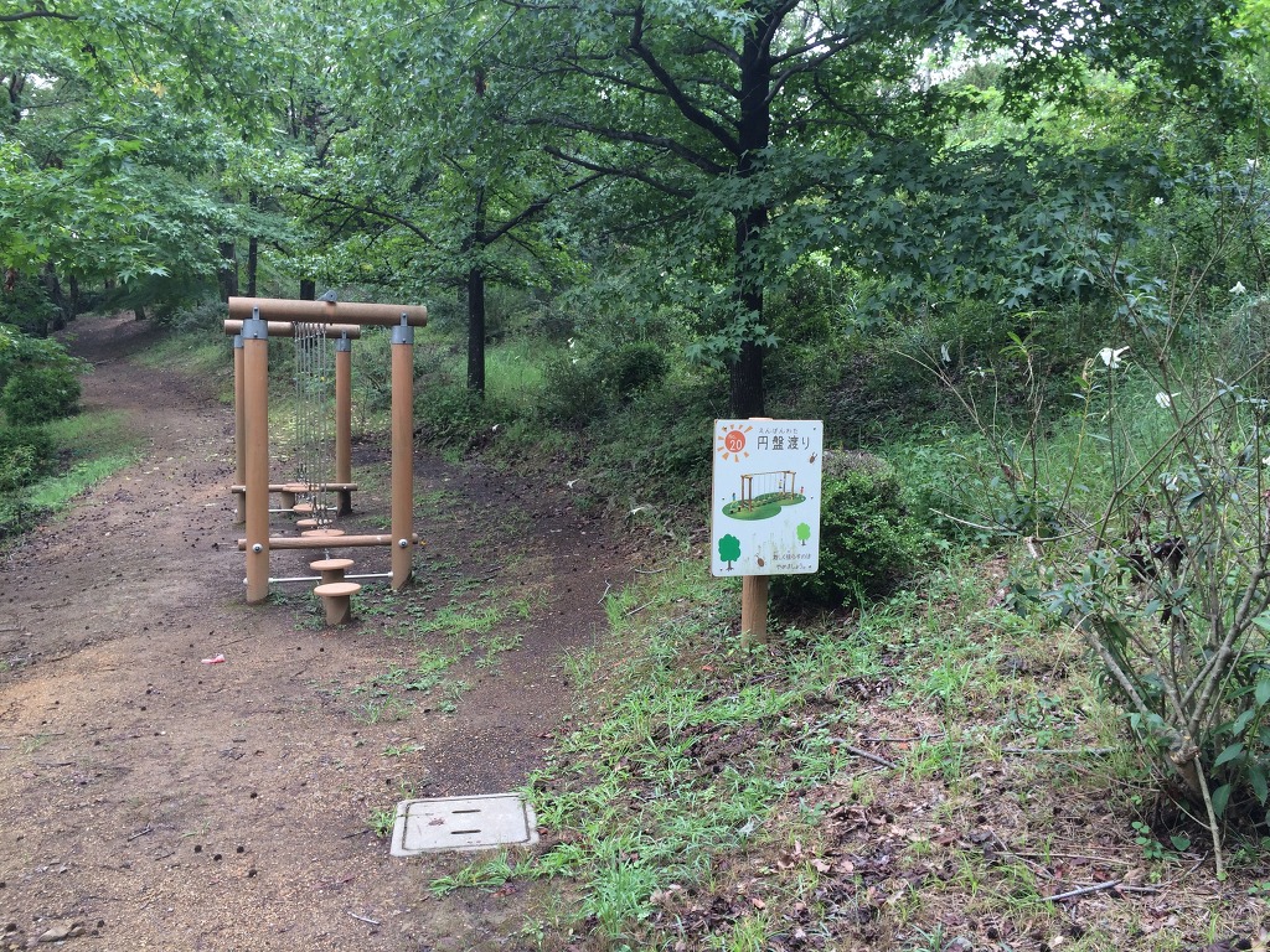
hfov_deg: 61.7
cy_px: 476
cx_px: 635
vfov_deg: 48.2
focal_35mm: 29
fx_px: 1064
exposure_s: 1/187
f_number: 2.2
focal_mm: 4.15
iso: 32
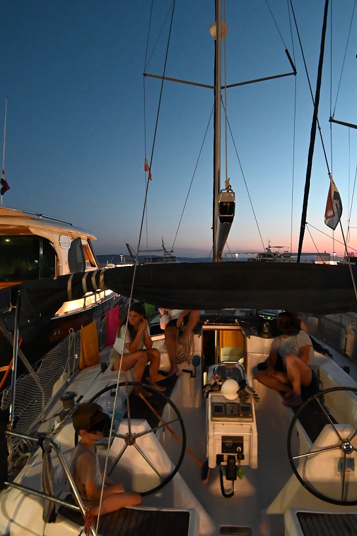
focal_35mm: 22
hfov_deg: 57.2
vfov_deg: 78.4
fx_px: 327
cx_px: 189
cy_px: 246
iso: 10000
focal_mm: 12
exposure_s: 1/20
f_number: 4.5
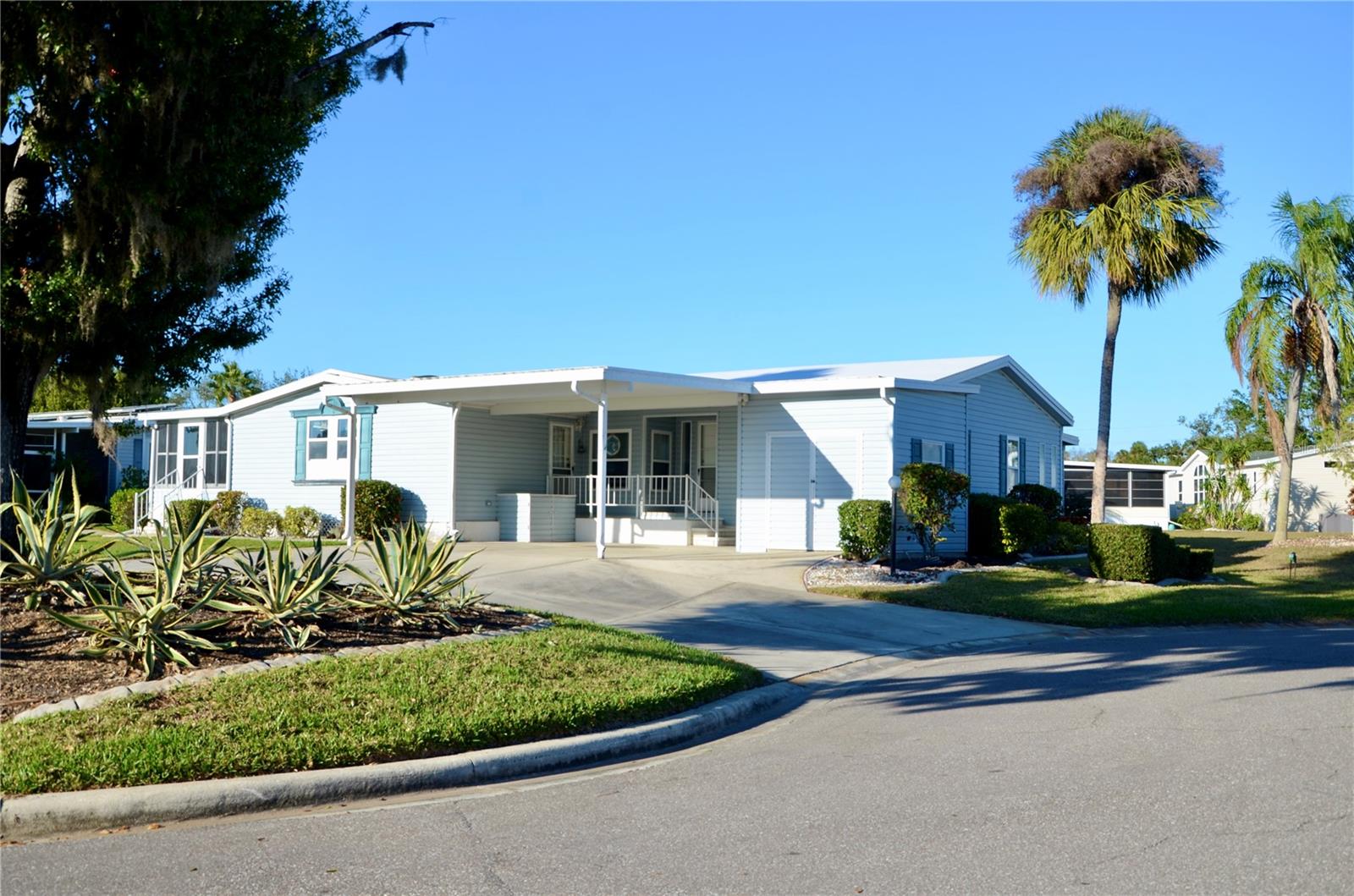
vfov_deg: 36.7
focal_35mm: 36
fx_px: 1351
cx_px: 677
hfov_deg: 53.2
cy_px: 448
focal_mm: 24
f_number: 8
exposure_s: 1/250
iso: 100
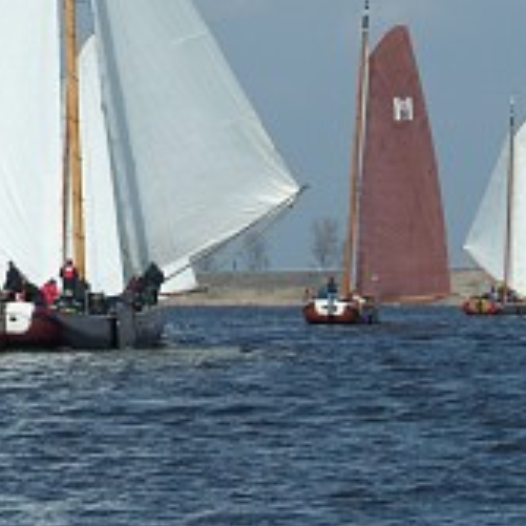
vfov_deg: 6.5
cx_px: 283
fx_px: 4607
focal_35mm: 268
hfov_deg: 6.5
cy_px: 90
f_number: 9.5
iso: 400
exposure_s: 1/1000
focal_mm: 78
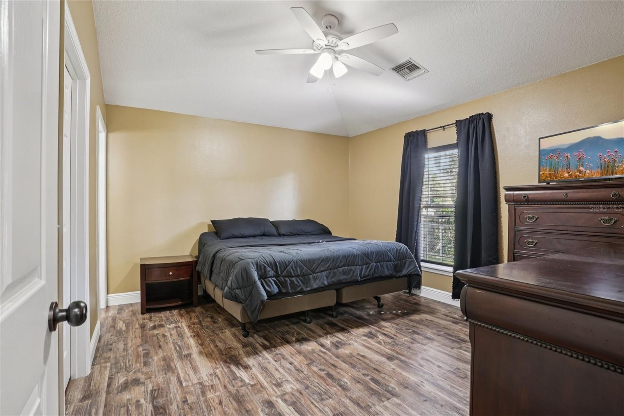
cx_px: 312
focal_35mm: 17
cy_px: 208
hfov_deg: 93.3
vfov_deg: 70.4
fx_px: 295
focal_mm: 17
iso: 400
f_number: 10
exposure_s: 1/2.5
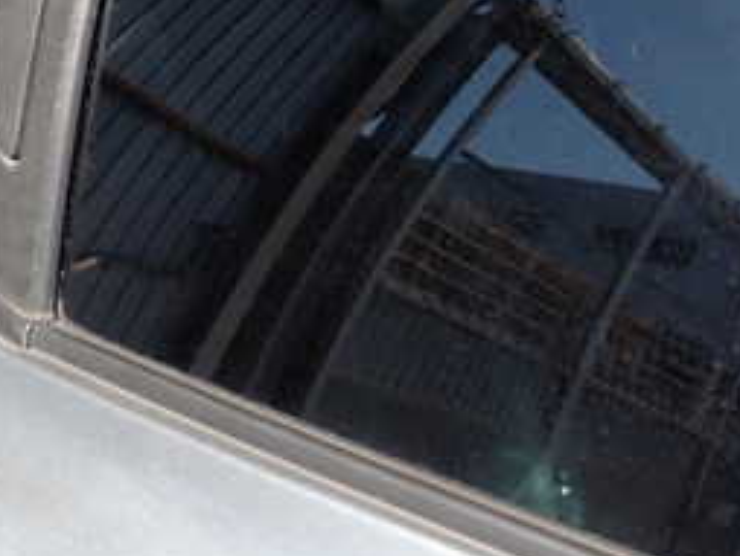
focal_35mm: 59
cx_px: 714
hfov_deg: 30.7
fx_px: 1262
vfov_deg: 24.8
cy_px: 250
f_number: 2.8
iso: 100
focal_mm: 4.5
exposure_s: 1/500
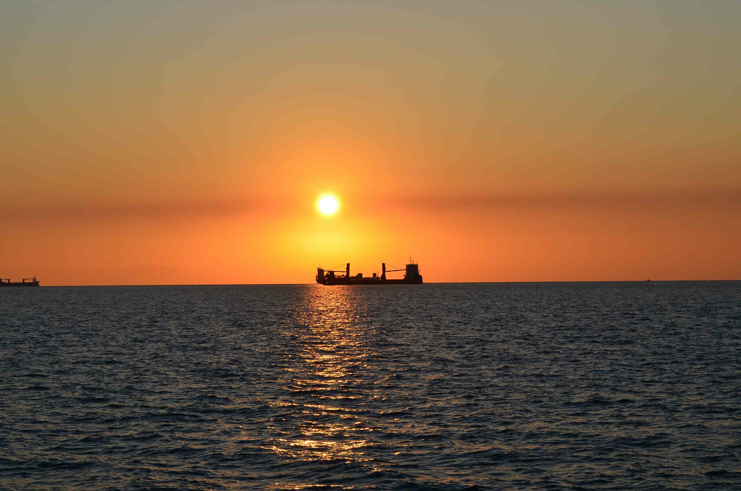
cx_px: 370
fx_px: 1695
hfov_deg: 24.7
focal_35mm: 82
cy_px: 246
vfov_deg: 16.5
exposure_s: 1/250
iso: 100
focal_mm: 55
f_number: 13
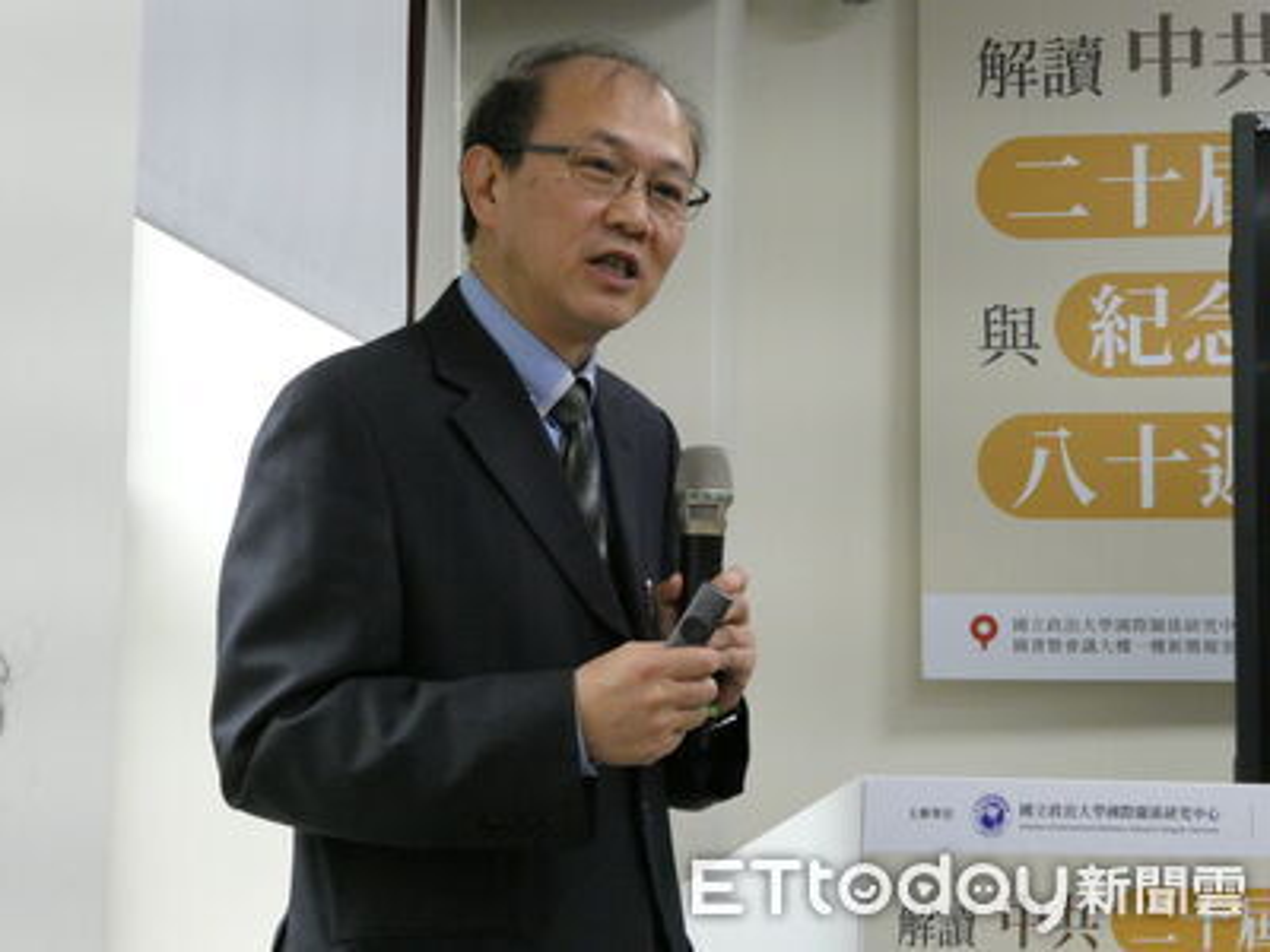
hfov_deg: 26.3
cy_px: 476
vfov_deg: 19.9
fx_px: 2715
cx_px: 635
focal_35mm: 74
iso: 1000
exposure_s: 1/80
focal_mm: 13.2
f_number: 5
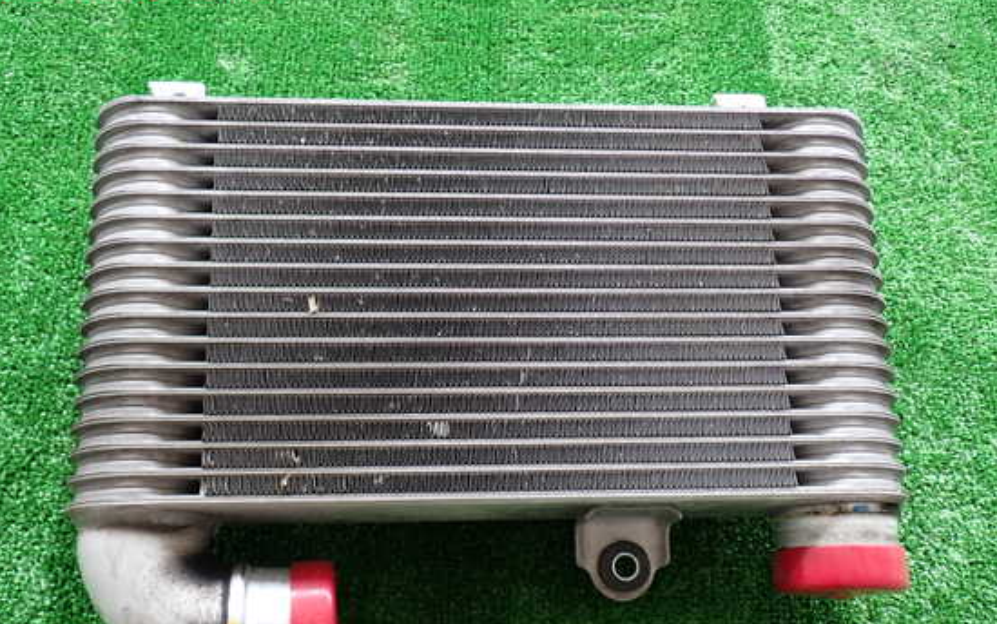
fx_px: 1006
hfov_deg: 52.7
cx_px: 498
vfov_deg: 34.4
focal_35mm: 37
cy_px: 368
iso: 200
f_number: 2.4
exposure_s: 1/60
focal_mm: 5.79
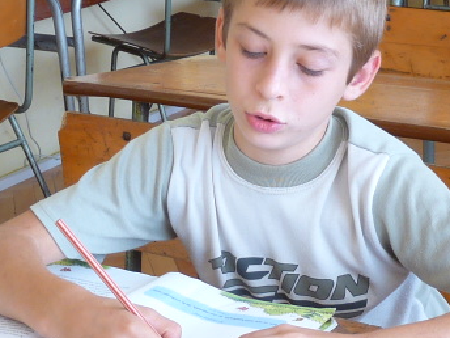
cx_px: 290
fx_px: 1209
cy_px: 177
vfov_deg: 15.9
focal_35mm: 93
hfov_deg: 21.0
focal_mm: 4.9
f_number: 2.8
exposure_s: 1/30
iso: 100
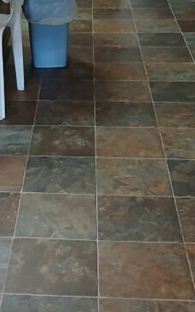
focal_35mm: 77
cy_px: -29
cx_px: 21
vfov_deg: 25.0
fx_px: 656
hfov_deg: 16.7
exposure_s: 1/60
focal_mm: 3.98
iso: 250
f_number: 1.8
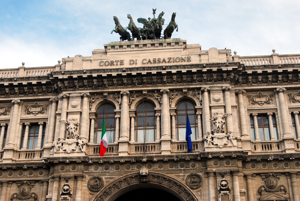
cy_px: 100
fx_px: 476
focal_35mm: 57
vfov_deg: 23.8
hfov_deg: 35.0
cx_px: 150
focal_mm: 38
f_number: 9
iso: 200
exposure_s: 1/320
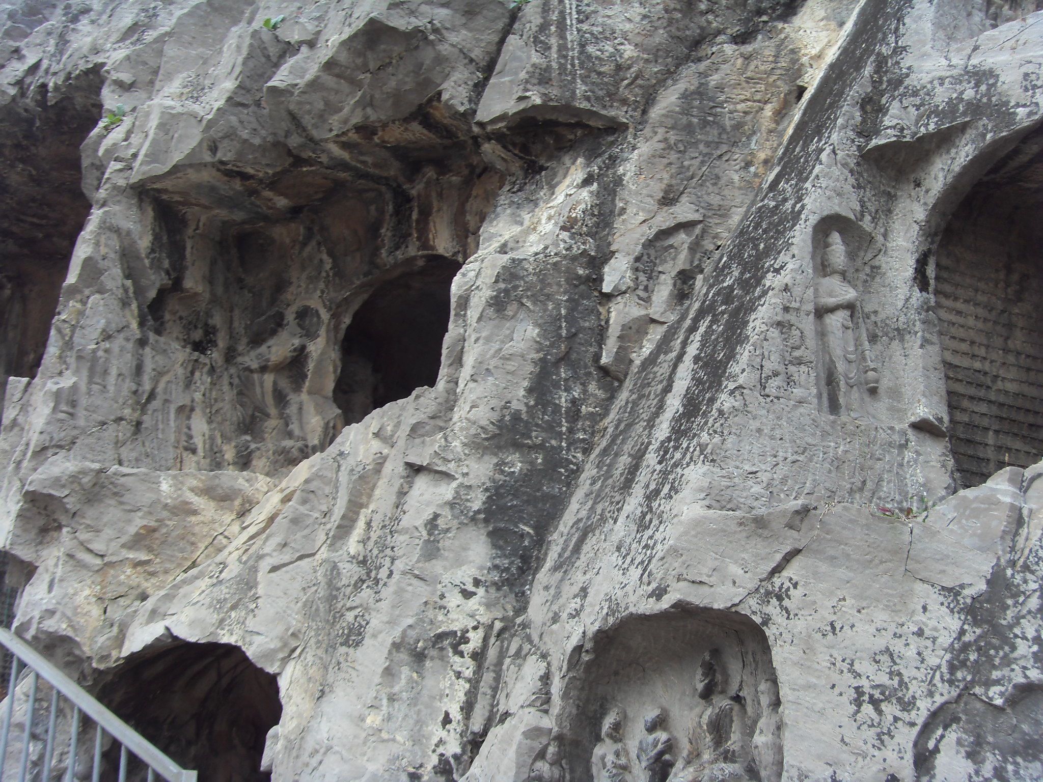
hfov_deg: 47.9
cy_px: 391
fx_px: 1175
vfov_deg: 36.8
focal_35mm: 39
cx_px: 522
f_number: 3.5
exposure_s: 1/90
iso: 100
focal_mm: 6.6
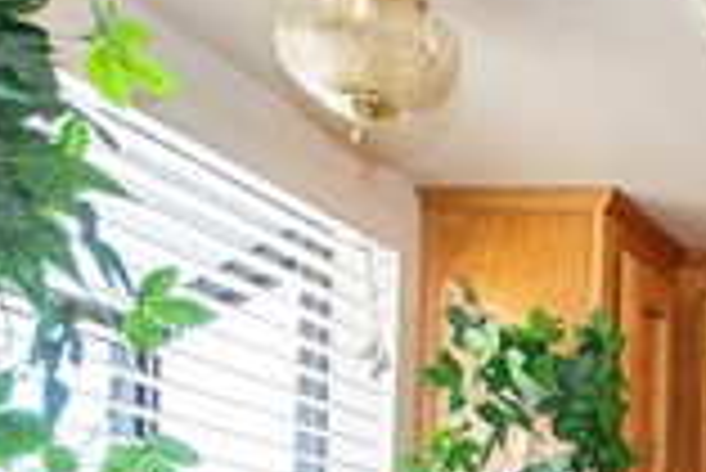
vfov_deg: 20.2
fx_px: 1197
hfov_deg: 21.9
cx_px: 1241
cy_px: 636
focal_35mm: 61
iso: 400
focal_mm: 10
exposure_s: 1/100
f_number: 5.6
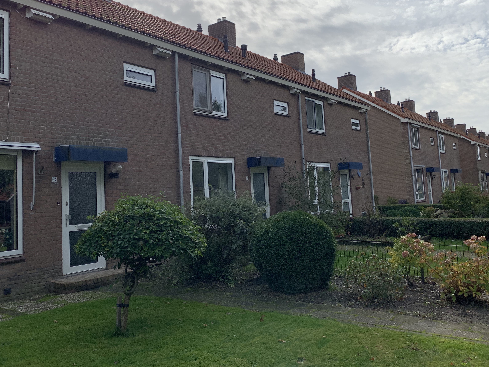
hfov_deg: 55.3
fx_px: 466
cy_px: 152
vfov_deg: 42.8
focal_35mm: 33
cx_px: 236
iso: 25
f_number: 1.8
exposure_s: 1/2681
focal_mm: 4.25
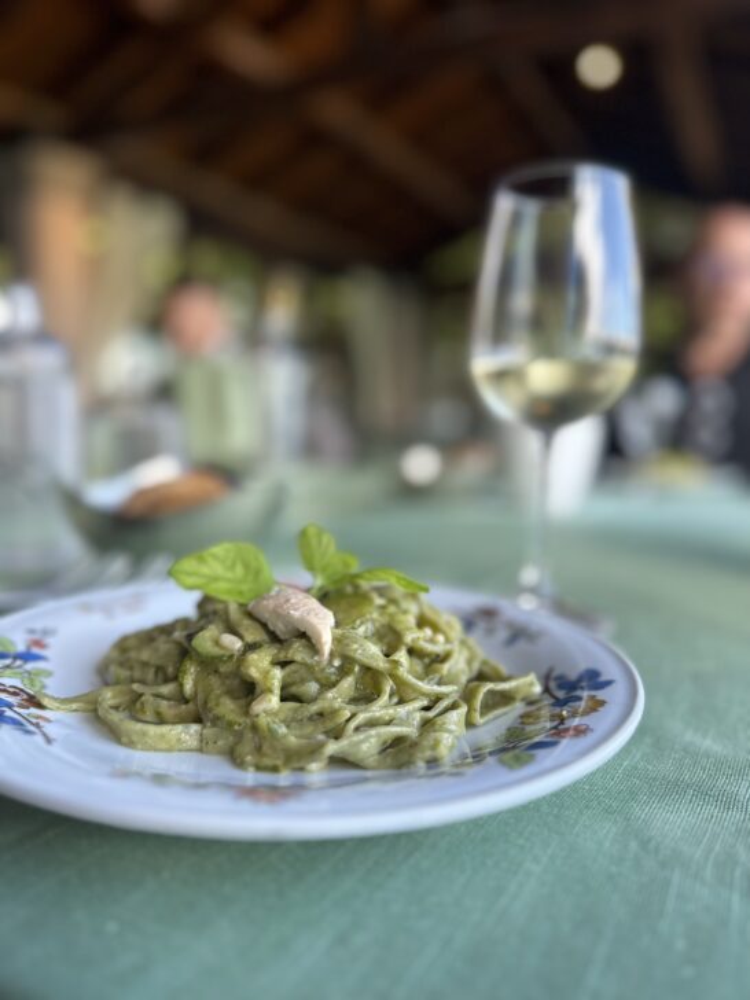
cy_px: 500
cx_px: 375
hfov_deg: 56.8
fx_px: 693
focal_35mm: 24
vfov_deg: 71.6
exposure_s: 1/134
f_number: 1.78
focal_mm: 6.86
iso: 64
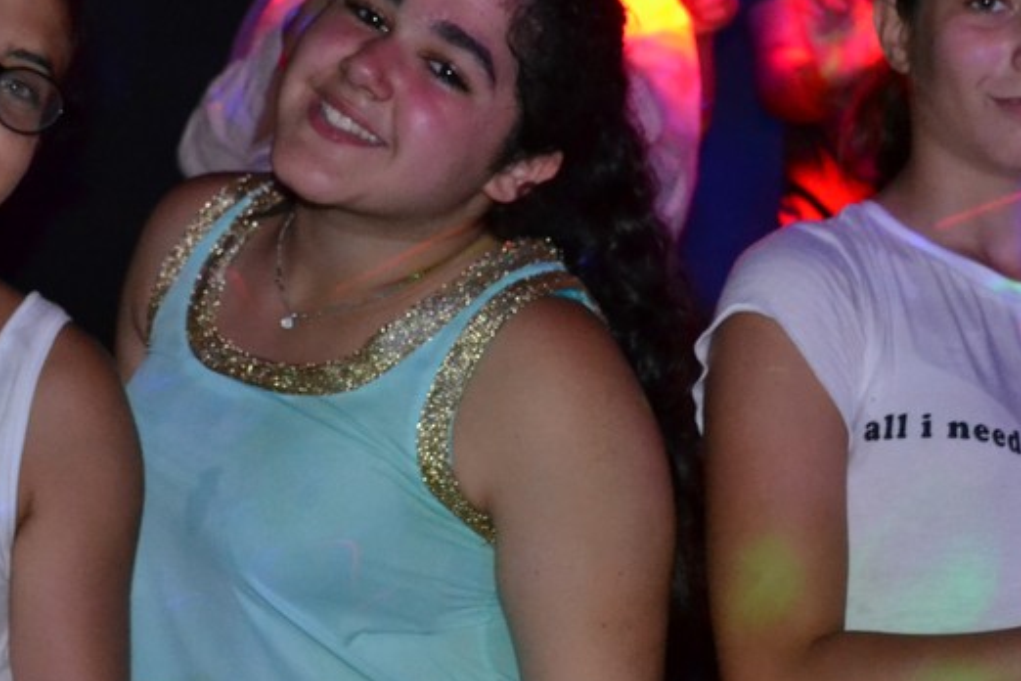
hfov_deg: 20.4
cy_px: 183
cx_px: 462
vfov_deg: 13.6
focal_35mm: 100
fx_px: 2836
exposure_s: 1/60
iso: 3200
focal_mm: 34
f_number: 5
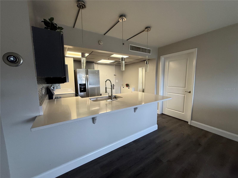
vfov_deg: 85.7
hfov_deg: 102.1
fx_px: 96
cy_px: 89
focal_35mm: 14
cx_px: 119
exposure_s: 1/120
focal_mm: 2.22
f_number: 2.2
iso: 200
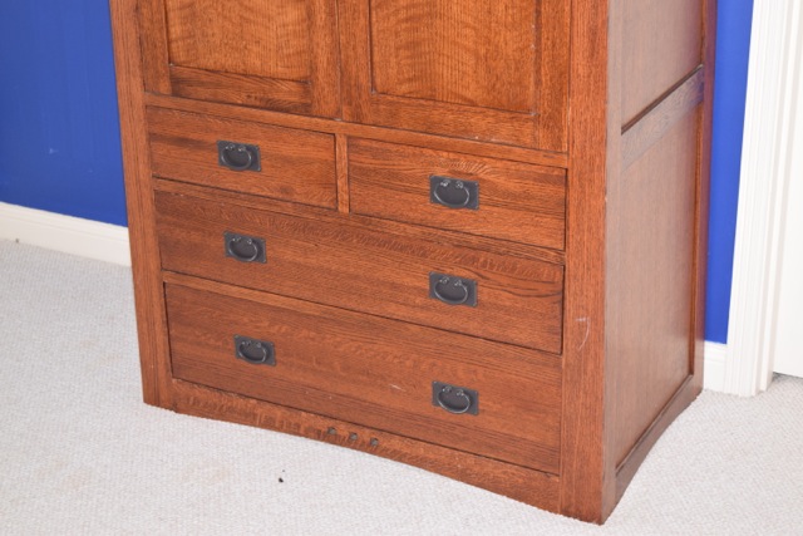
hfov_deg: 31.9
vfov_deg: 21.6
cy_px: 268
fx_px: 1405
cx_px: 402
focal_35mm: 63
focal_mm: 42
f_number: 5.6
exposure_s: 1/125
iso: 800
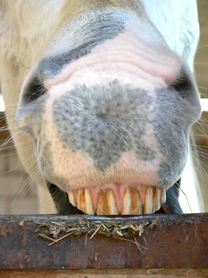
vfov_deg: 17.4
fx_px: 905
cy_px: 139
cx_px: 104
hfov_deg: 13.1
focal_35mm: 113
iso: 100
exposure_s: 1/50
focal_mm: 23.8
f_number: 3.6
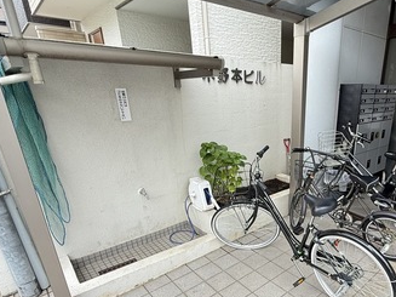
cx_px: 270
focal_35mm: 24
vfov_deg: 55.5
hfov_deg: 69.2
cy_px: 200
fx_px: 274
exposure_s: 1/99
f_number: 2.2
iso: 160
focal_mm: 2.22
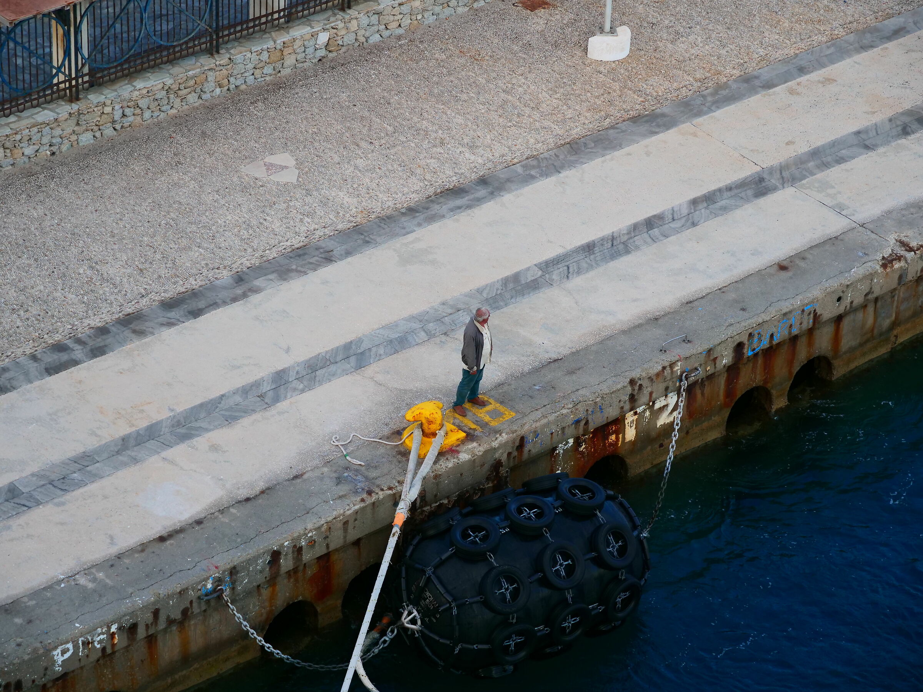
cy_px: 346
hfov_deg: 16.4
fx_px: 3200
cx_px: 462
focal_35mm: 120
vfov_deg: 12.3
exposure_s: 1/200
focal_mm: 60
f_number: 4
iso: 400
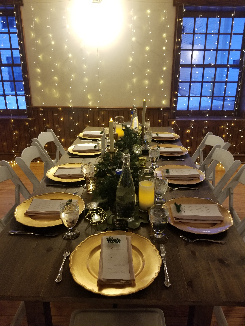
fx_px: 245
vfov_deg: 67.3
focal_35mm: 26
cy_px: 163
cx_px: 122
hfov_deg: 53.1
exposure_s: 1/24
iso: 250
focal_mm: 4.25
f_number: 1.7
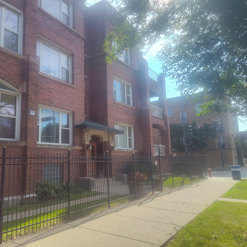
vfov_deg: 57.3
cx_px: 99
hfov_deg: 56.9
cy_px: 123
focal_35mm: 28
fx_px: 226
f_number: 1.8
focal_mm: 5.56
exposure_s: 1/860
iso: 100
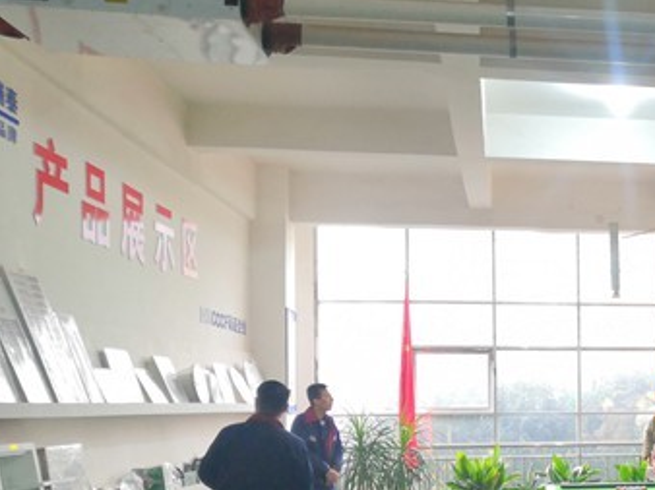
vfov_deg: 25.5
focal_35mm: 56
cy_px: 412
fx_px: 1059
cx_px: 676
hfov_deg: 31.4
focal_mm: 3.95
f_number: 1.8
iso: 400
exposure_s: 1/33.3
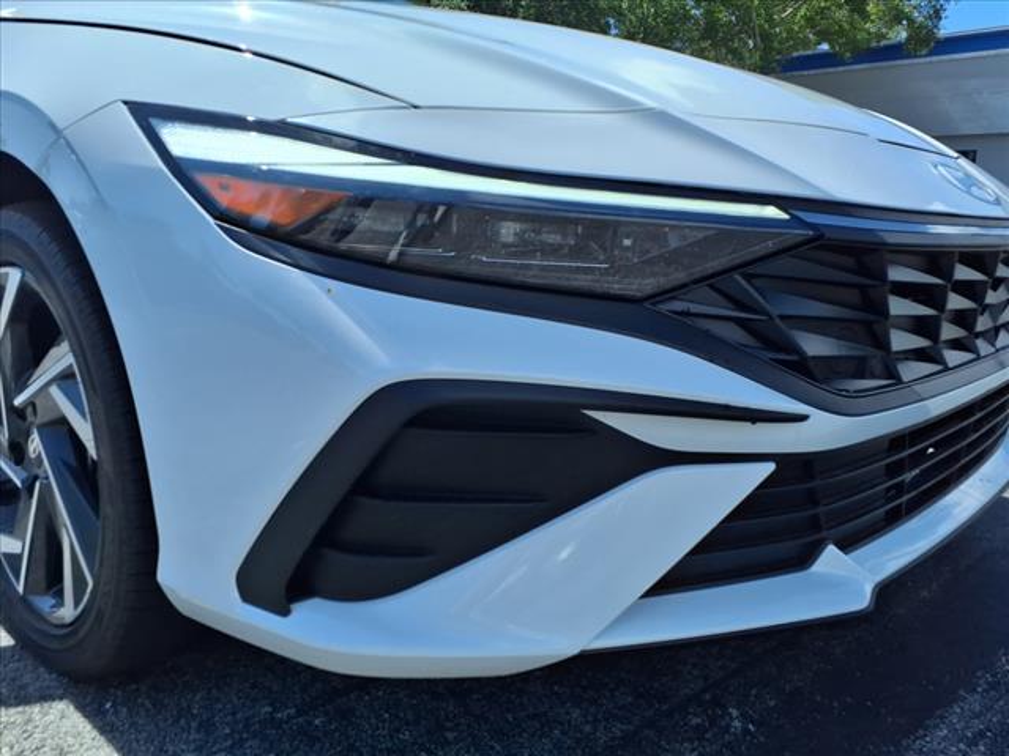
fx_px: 787
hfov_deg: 65.3
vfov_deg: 51.4
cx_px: 504
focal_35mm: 27
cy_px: 378
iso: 40
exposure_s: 1/2500
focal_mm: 3.58
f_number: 1.9
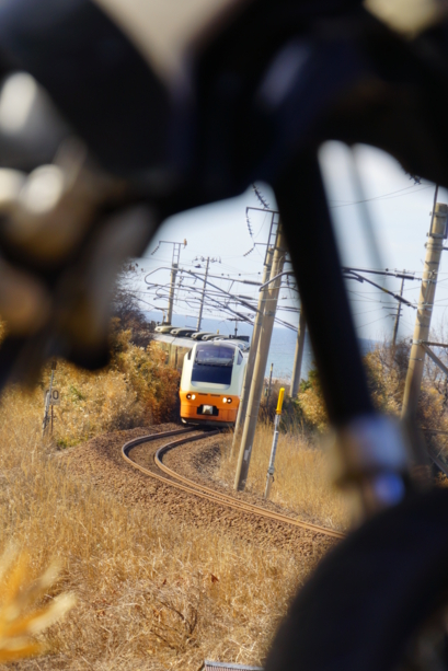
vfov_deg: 7.5
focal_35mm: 274
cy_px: 435
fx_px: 5111
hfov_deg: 5.0
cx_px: 169
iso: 100
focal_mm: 140
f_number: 6.7
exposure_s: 1/250
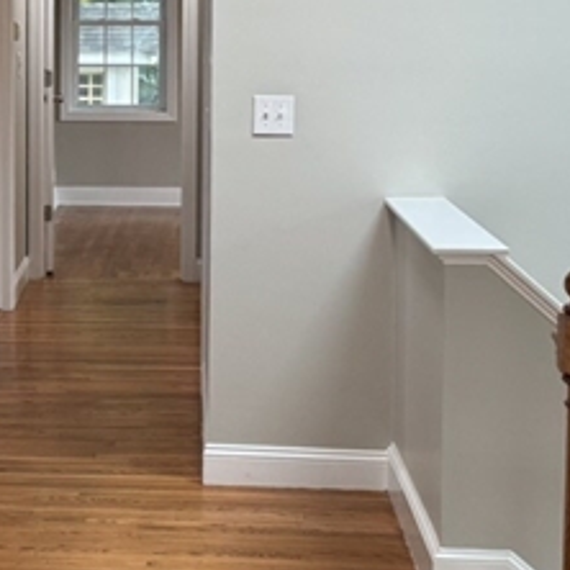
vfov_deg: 17.7
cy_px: 182
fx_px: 1826
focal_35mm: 98
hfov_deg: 17.4
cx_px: 33
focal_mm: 6.76
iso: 200
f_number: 1.78
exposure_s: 1/120
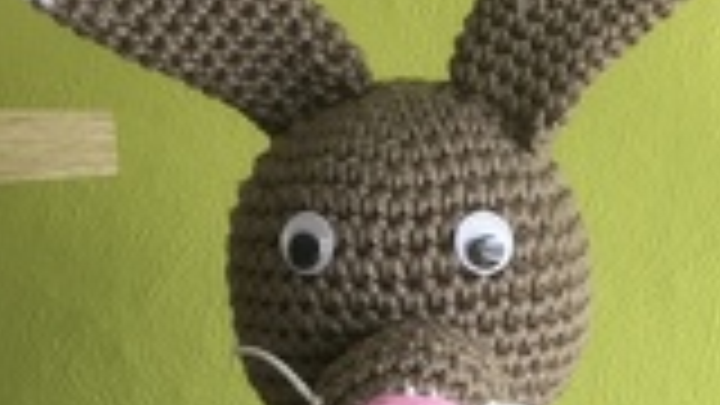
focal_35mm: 92
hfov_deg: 22.7
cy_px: 518
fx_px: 1756
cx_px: 621
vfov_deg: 12.8
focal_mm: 4.15
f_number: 2.2
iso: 32
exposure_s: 1/50
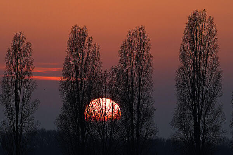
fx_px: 3886
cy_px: 78
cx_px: 116
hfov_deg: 3.4
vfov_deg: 2.3
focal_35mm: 600
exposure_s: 1/200
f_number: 13
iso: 900
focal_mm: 400
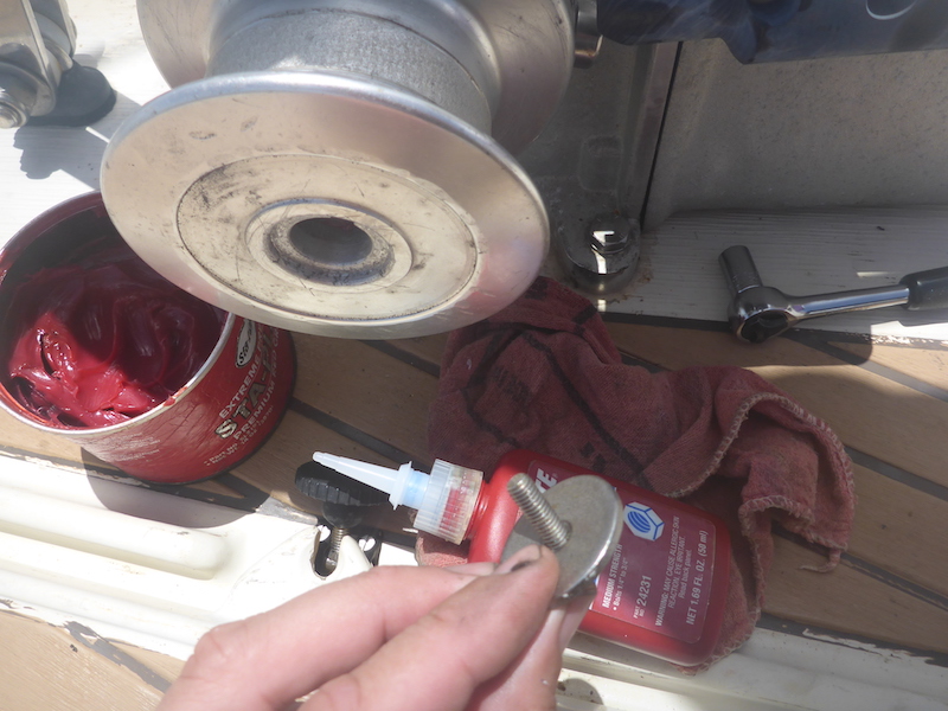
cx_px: 474
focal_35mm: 28
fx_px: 767
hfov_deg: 63.4
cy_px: 356
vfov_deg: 49.7
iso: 100
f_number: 3.3
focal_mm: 4.9
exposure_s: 1/1000
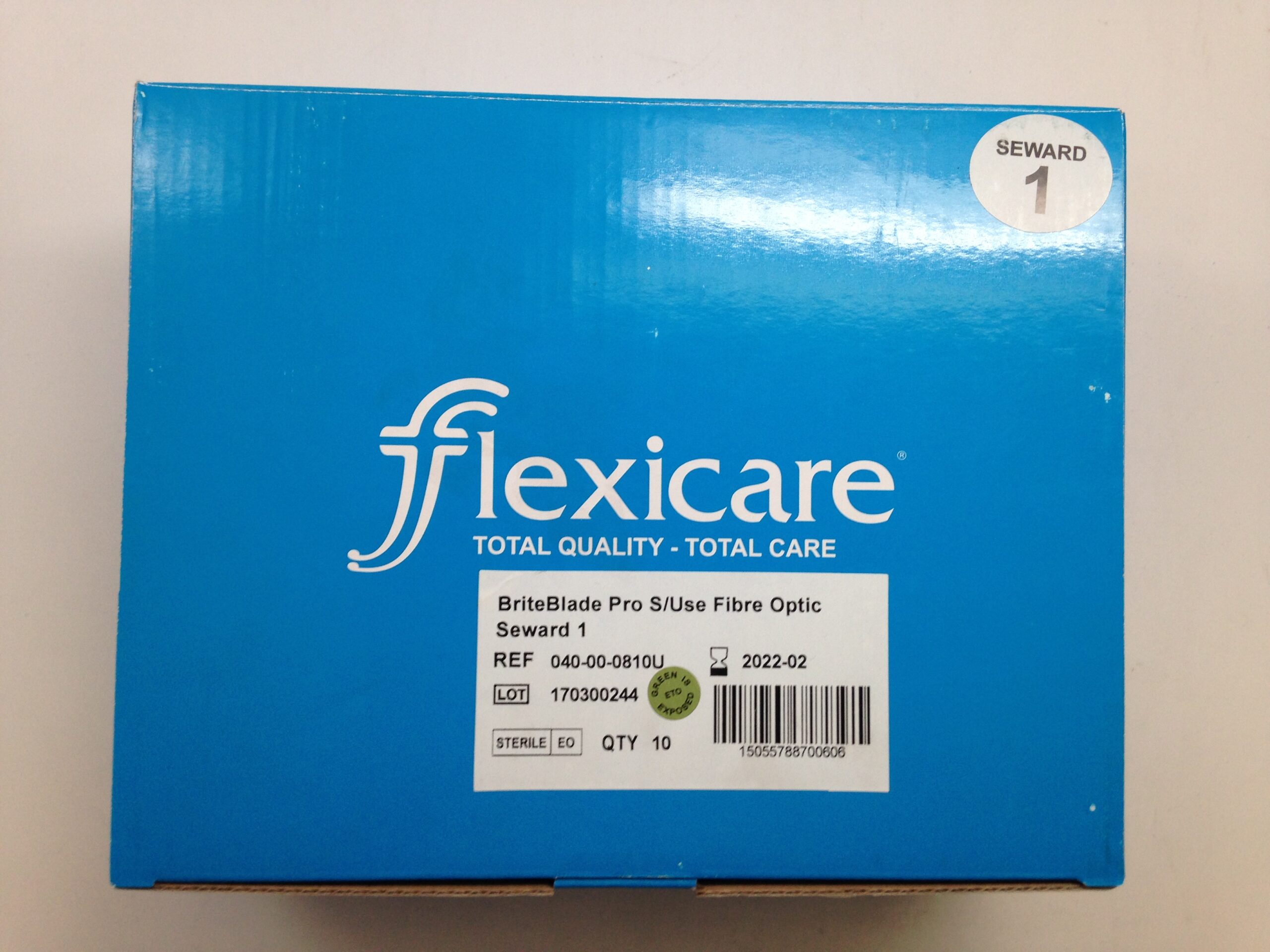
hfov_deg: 55.4
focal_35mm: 33
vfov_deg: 42.9
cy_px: 476
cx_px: 635
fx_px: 1211
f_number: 2.4
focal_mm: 4.12
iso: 64
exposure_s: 1/60
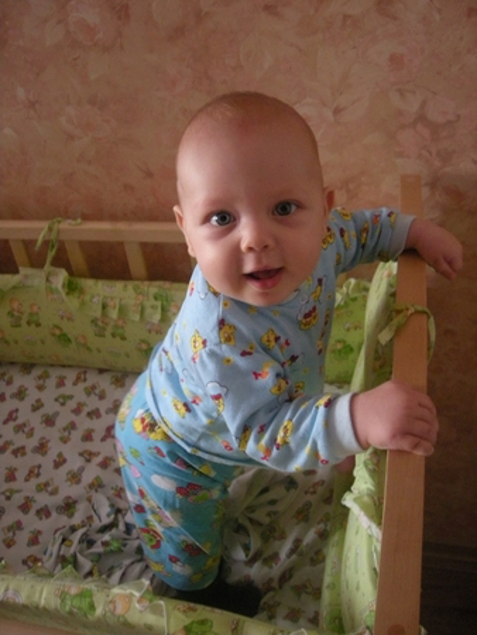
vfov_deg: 52.6
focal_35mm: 35
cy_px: 318
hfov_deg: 40.7
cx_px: 238
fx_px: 642
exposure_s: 1/16.6
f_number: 2.8
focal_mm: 5.7
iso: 400
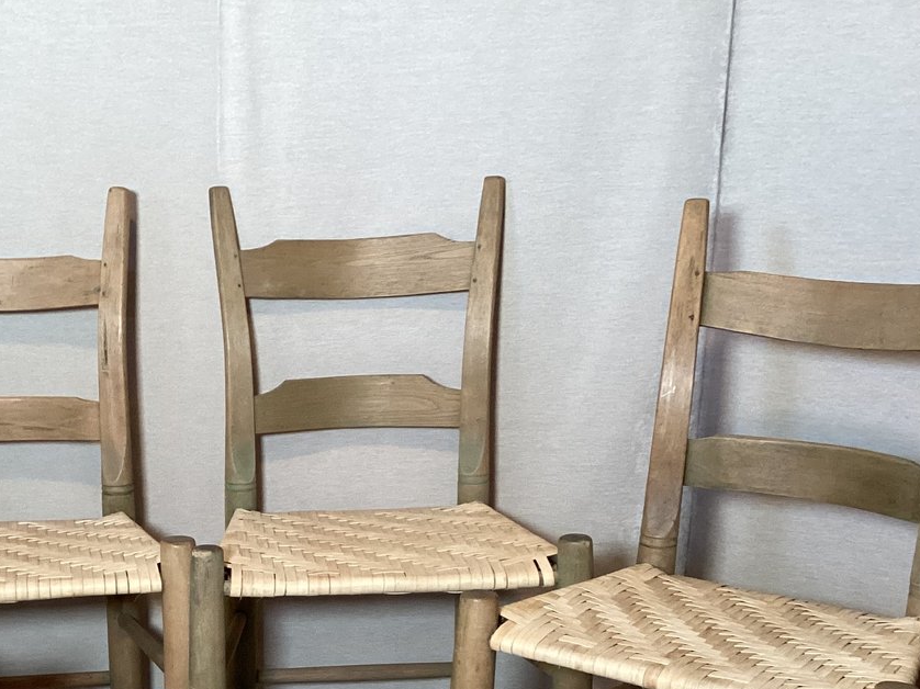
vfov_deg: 25.3
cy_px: 617
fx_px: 1488
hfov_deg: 33.5
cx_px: 210
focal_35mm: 56
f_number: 2.4
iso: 200
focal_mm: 3.3
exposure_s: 1/50
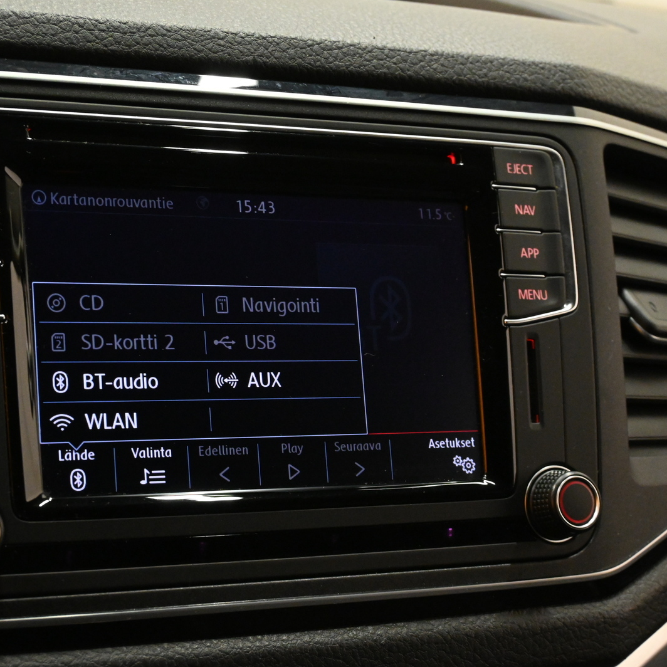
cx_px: 251
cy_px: 335
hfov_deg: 26.0
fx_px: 1439
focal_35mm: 66
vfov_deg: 26.1
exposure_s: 1/50
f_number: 7.1
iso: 4500
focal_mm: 34
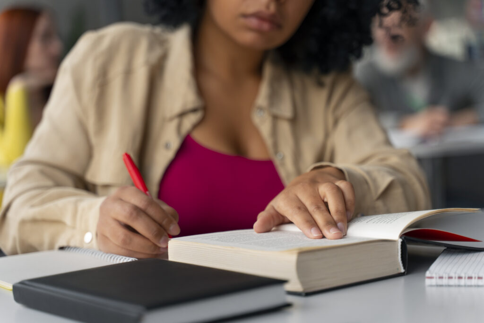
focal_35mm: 75
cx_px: 242
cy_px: 162
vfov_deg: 18.2
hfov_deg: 27.0
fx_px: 1008
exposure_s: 1/320
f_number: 2.8
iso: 400
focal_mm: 75
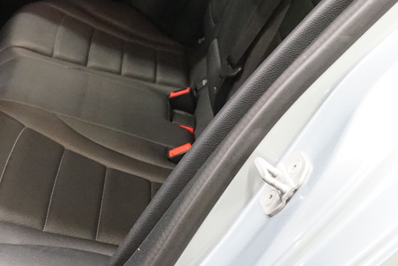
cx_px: 99
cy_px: -17
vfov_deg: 16.8
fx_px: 873
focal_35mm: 79
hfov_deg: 25.4
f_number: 5.6
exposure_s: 1/50
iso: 6400
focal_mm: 28
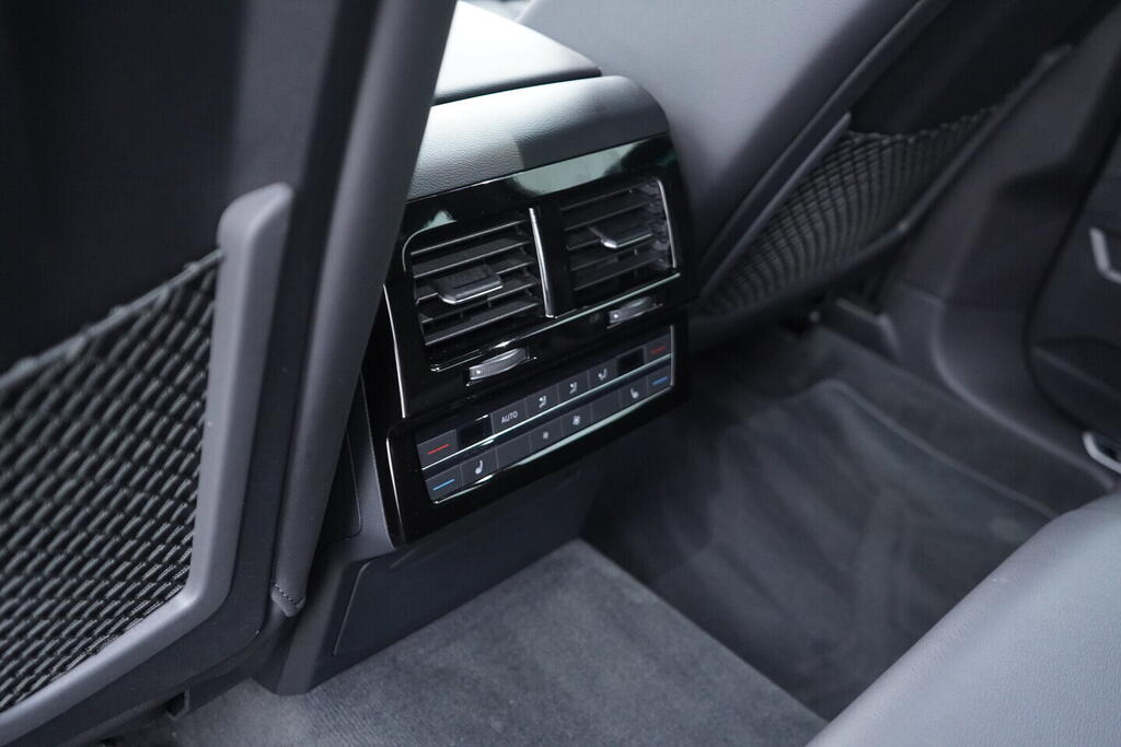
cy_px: 374
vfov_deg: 36.9
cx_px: 560
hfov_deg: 53.1
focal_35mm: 36
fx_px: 1121
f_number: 2.8
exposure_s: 1/40
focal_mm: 24
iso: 2000
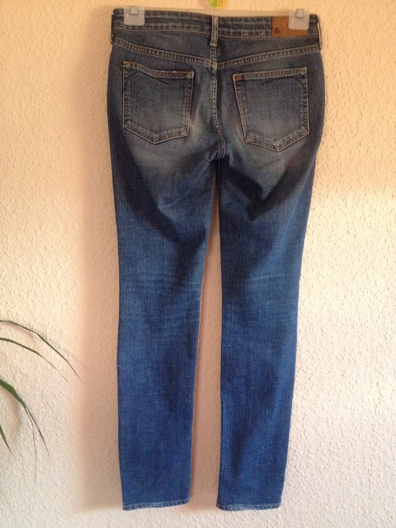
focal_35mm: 35
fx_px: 534
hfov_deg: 40.7
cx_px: 198
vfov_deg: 52.6
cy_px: 264
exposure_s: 1/15
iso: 500
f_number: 2.4
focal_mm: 4.28
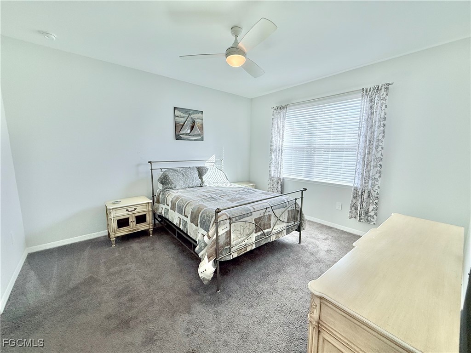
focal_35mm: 14
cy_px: 176
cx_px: 236
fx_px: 190
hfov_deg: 102.1
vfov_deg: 85.7
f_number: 2.2
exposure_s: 1/209
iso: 50
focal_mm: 2.22
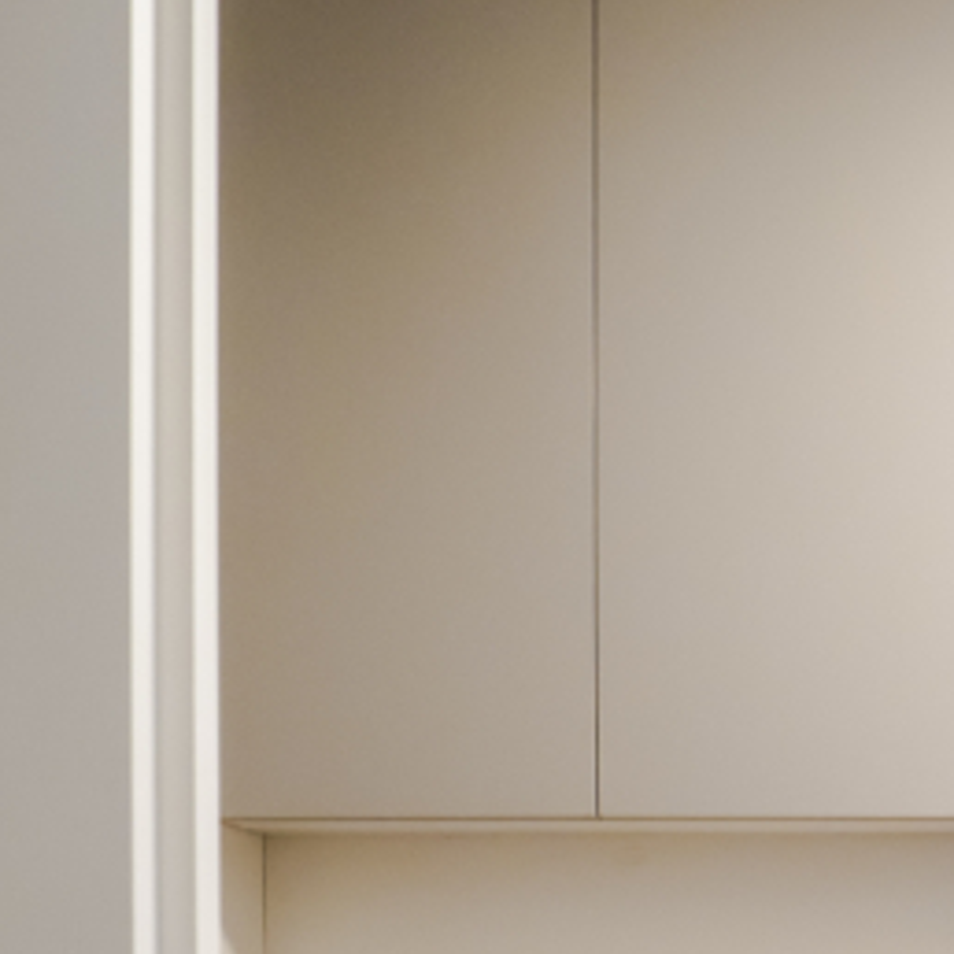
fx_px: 1497
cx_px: 1276
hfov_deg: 28.3
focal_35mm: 48
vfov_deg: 30.6
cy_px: 1113
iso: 400
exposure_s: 1/10
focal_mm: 7
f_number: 4
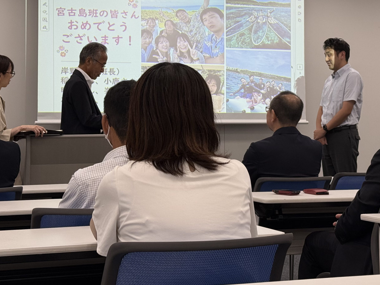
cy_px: 63
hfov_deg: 24.7
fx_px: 867
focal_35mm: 79
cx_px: 205
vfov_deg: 18.5
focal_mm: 6.76
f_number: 1.78
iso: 64
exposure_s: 1/122
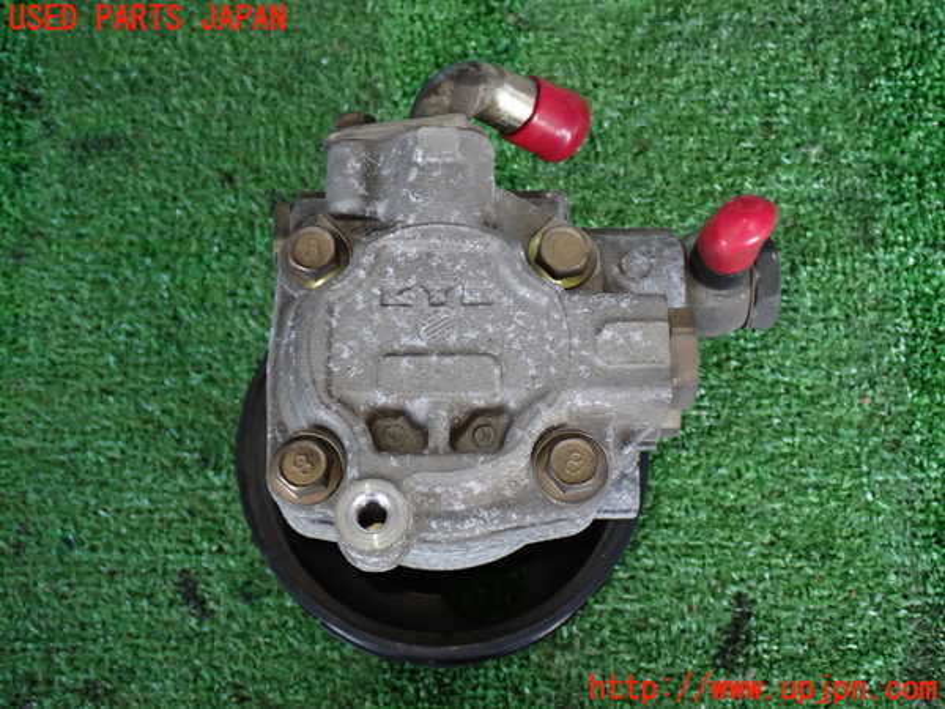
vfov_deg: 29.1
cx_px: 472
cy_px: 354
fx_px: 1365
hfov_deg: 38.2
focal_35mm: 50
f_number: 3.2
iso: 320
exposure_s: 1/50
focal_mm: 9.01
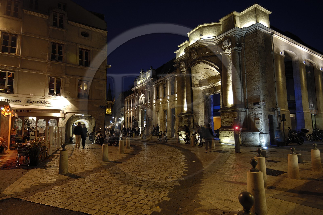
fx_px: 188
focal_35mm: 21
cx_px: 162
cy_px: 108
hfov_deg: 81.3
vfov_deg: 59.3
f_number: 4
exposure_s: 1/3.33
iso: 100
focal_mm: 14
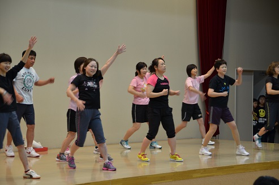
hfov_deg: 19.5
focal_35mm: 105
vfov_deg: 13.0
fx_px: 812
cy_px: 92
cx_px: 140
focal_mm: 70
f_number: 5
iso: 640
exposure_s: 1/60
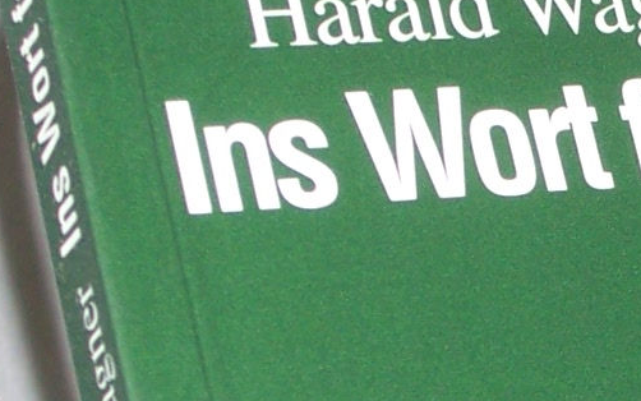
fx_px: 4508
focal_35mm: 258
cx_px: 984
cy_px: 402
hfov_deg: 8.0
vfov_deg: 5.1
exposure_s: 1/80
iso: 80
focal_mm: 8.7
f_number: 3.2
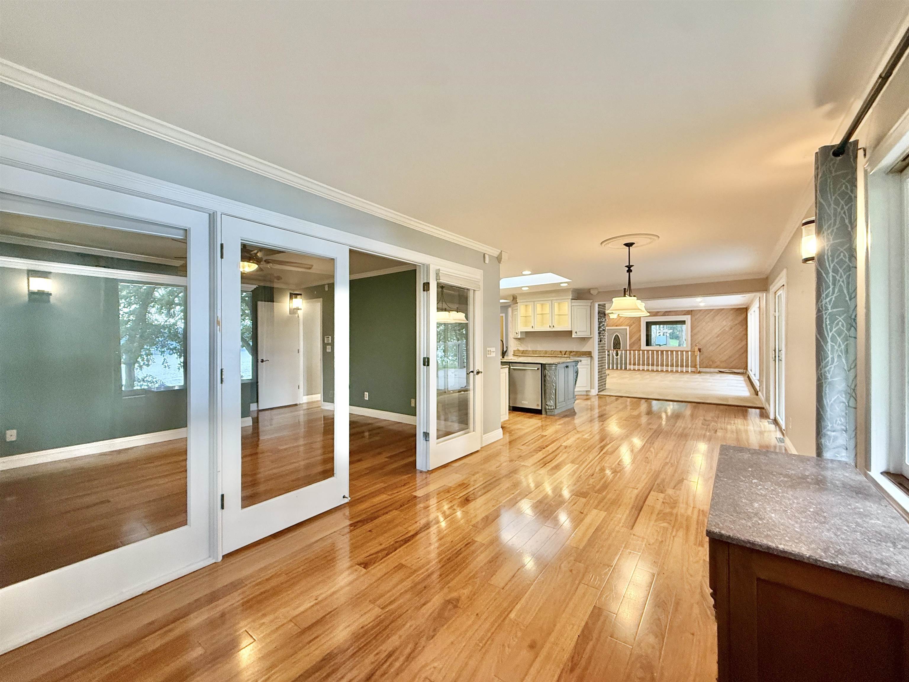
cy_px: 341
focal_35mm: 14
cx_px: 454
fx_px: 368
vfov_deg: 85.7
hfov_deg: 102.1
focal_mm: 2.22
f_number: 2.2
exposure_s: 1/60
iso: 320
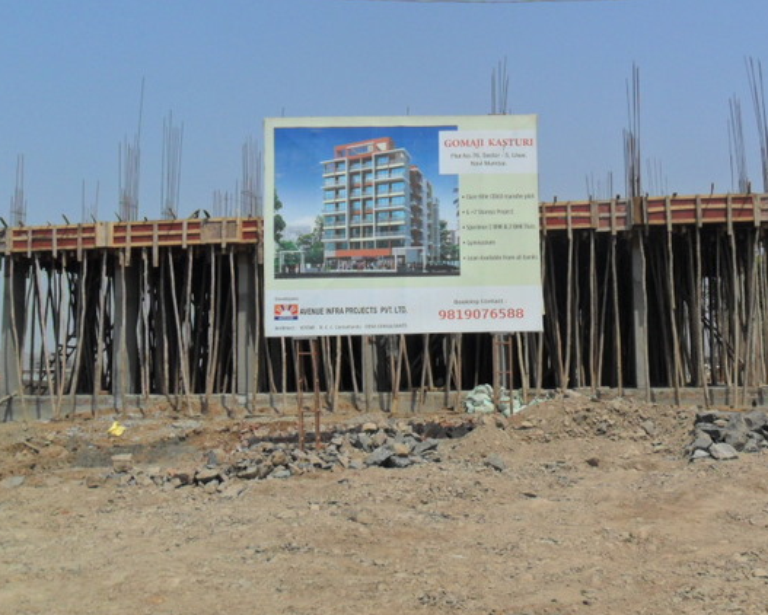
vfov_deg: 37.3
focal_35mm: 40
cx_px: 462
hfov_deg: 45.5
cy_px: 261
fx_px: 910
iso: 100
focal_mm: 4.9
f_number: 8.9
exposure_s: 1/250
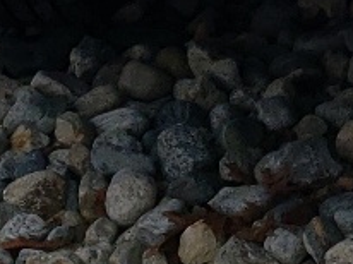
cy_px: -485
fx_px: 2058
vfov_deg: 6.7
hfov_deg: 9.5
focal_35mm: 202
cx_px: 564
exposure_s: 1/2000
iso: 50
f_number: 1.5
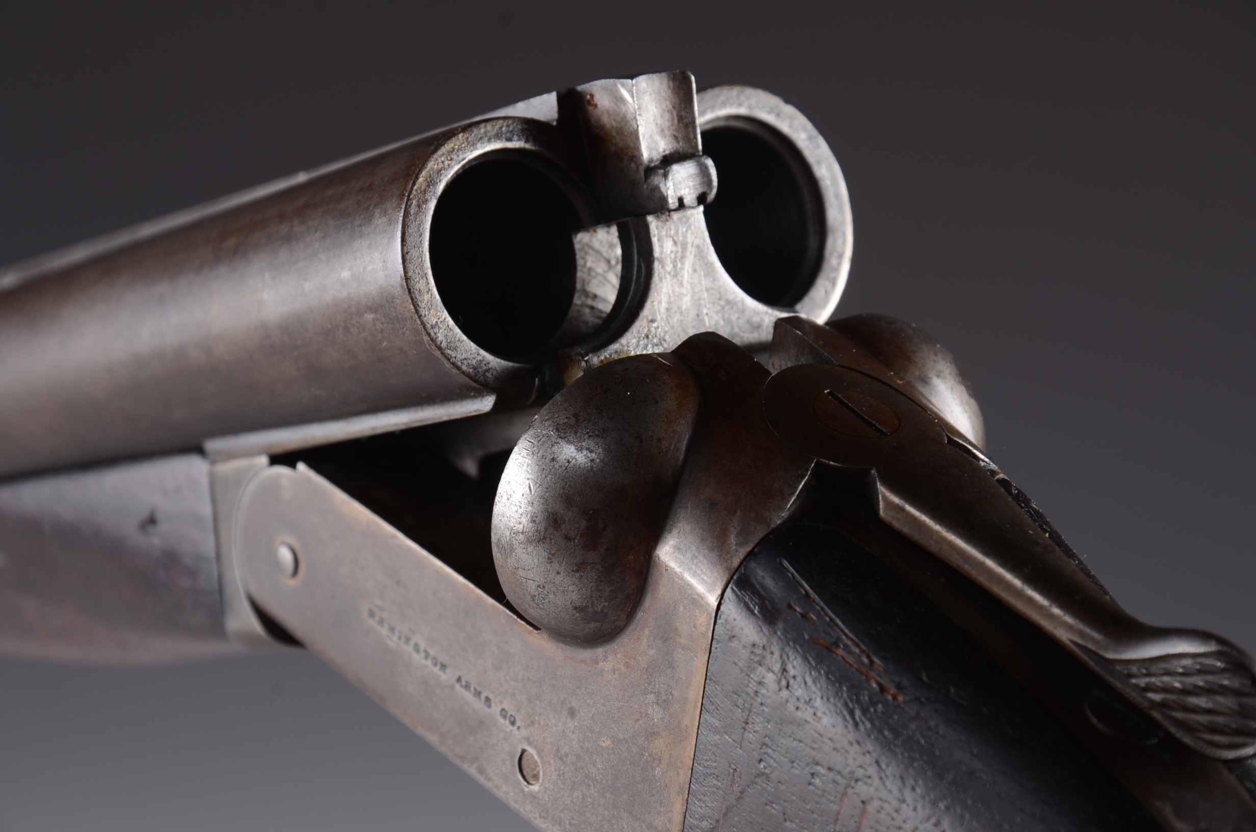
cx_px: 628
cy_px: 416
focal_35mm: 158
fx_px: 5484
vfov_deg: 8.7
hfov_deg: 13.1
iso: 125
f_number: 11
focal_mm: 105
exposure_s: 1/100
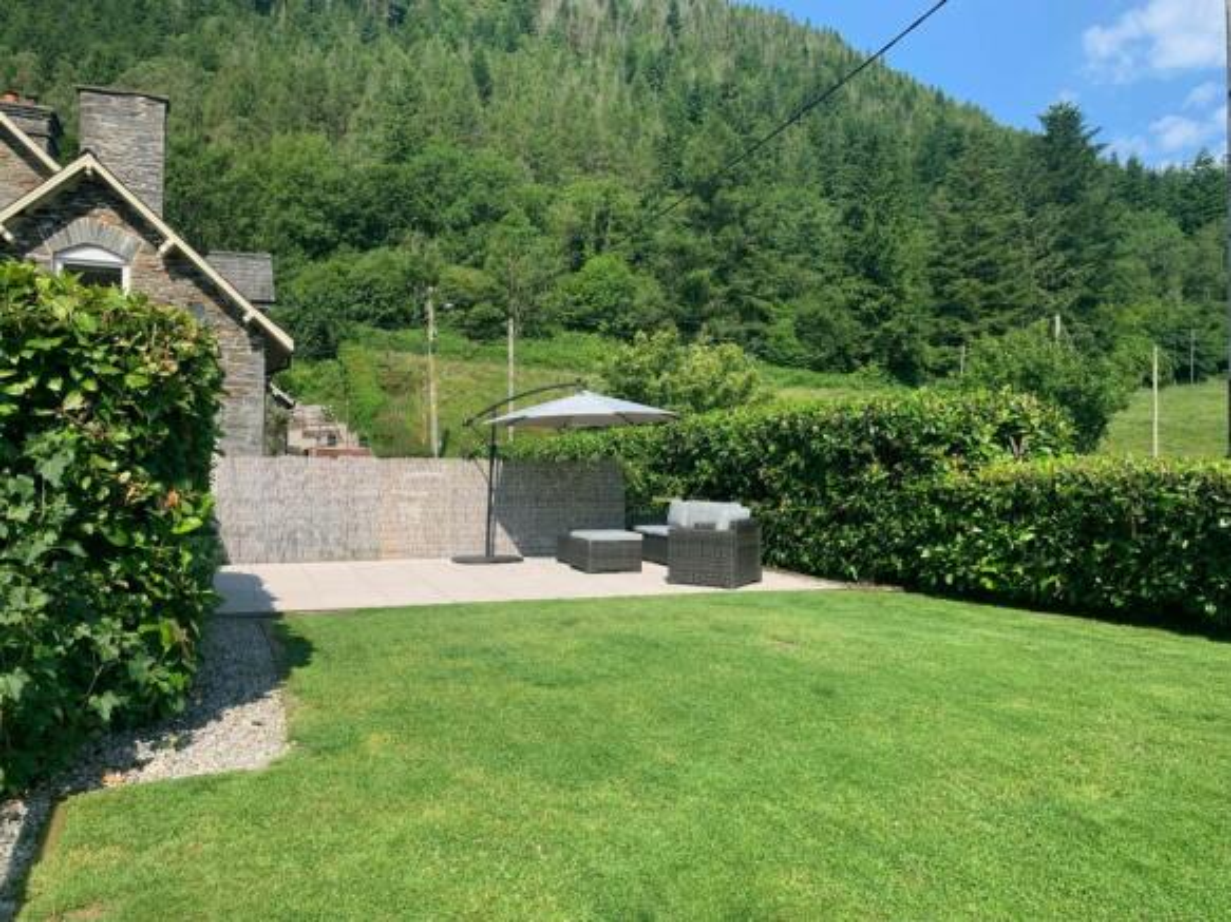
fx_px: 924
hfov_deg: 67.3
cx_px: 616
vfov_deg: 53.0
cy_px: 461
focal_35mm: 26
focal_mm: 4.25
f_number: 1.8
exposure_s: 1/1282
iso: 25
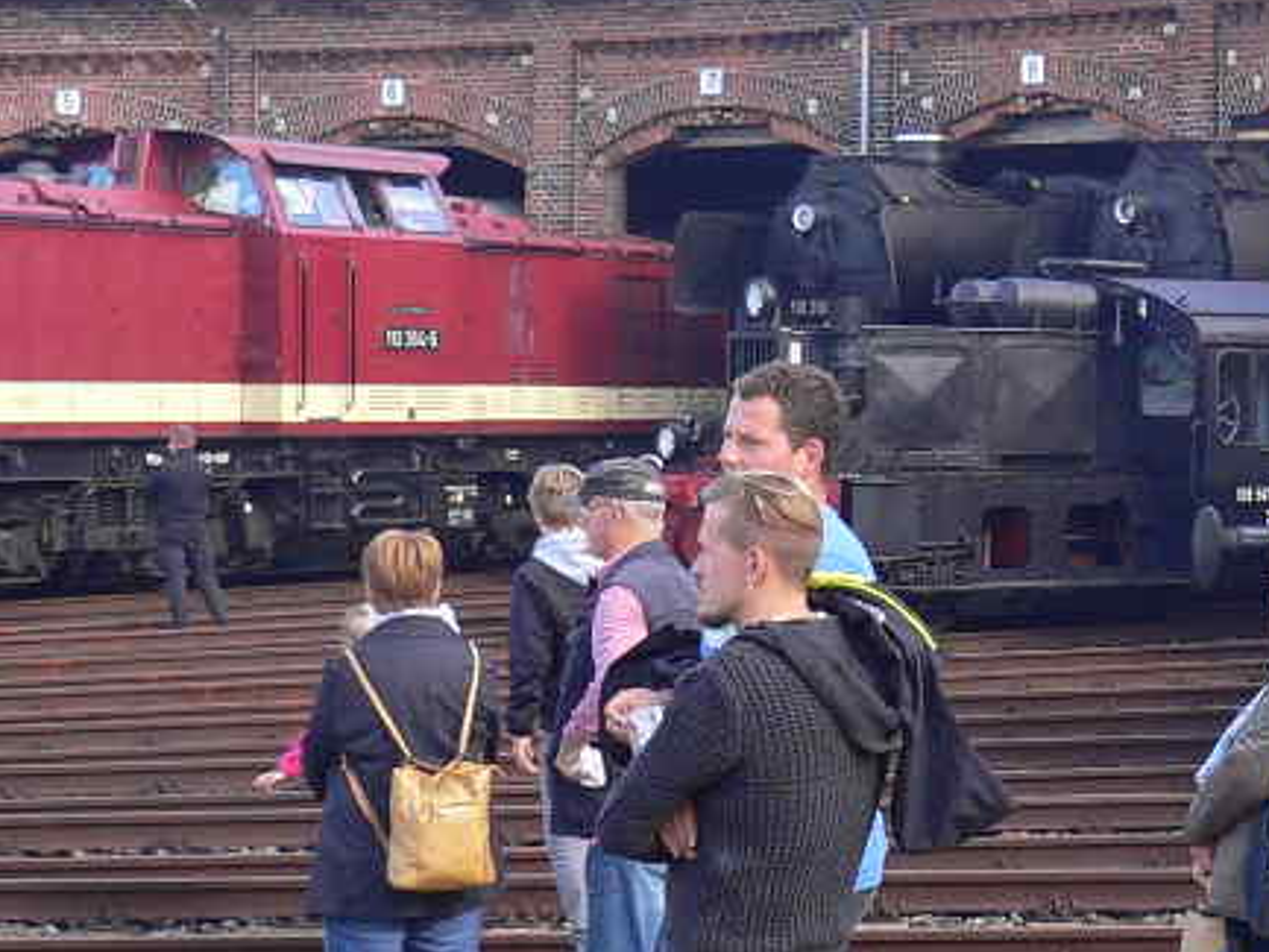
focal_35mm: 97
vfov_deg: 15.3
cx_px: 1331
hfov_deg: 19.5
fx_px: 3557
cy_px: 477
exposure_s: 1/250
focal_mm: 5.8
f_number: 2.8
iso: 100
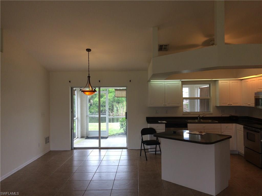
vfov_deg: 48.2
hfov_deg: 61.7
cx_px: 131
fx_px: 219
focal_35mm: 29
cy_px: 98
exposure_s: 1/120
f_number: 2.2
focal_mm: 4.15
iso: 50
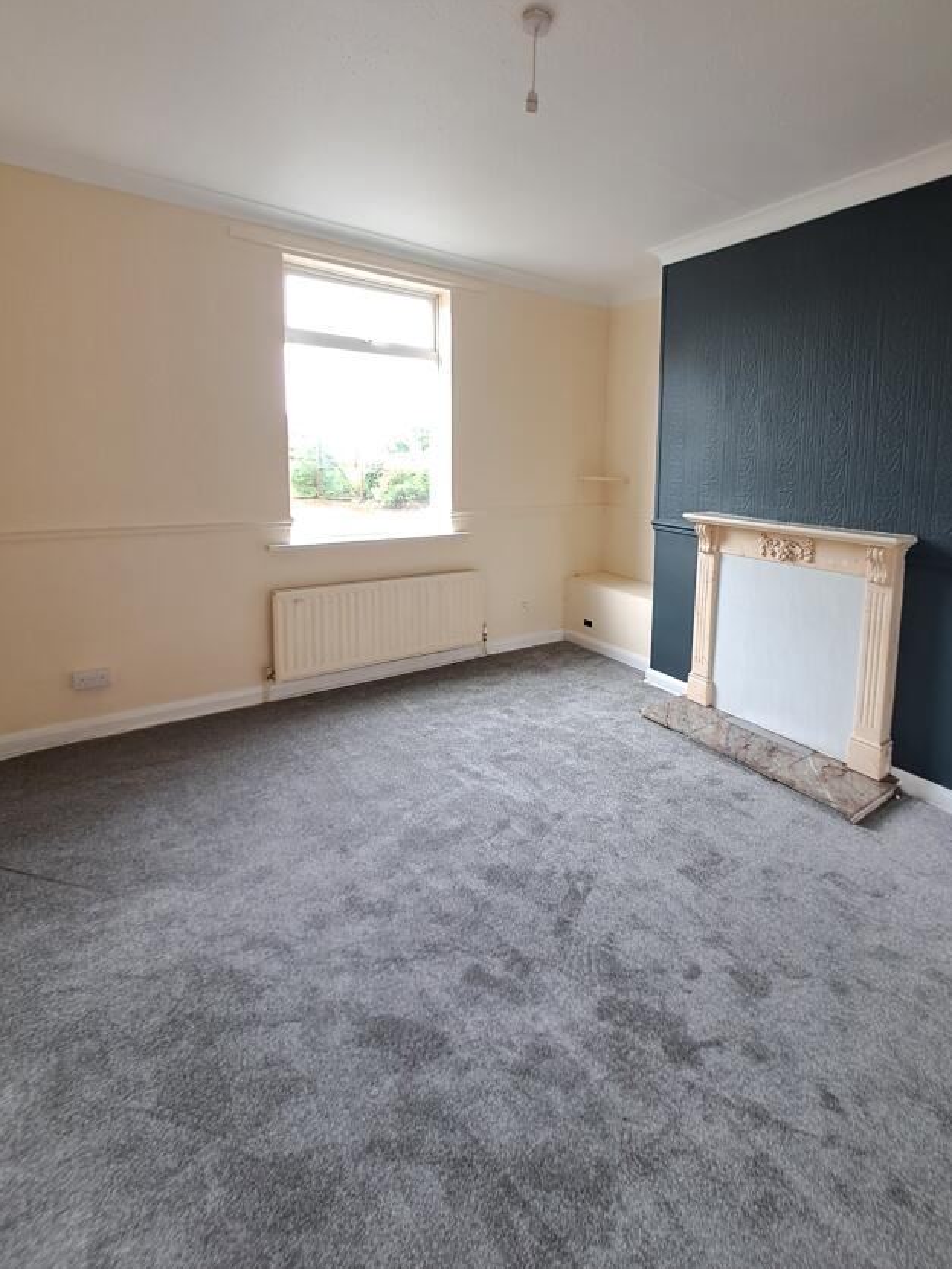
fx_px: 587
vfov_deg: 93.7
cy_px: 532
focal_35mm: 16
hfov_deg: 77.0
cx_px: 584
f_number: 2.2
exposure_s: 1/50
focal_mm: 1.42
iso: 80
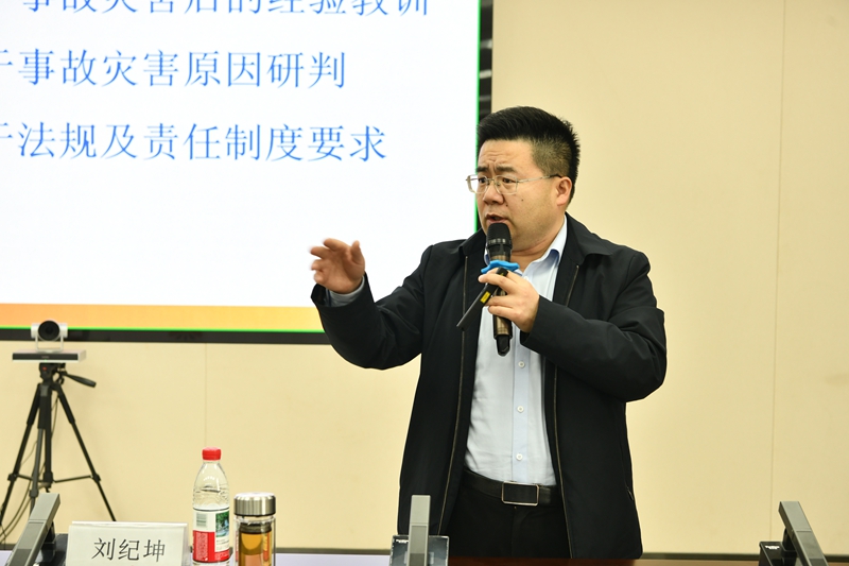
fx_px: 1297
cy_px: 283
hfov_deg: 36.3
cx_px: 424
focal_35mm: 55
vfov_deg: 24.6
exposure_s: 1/160
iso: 800
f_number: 5
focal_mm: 55
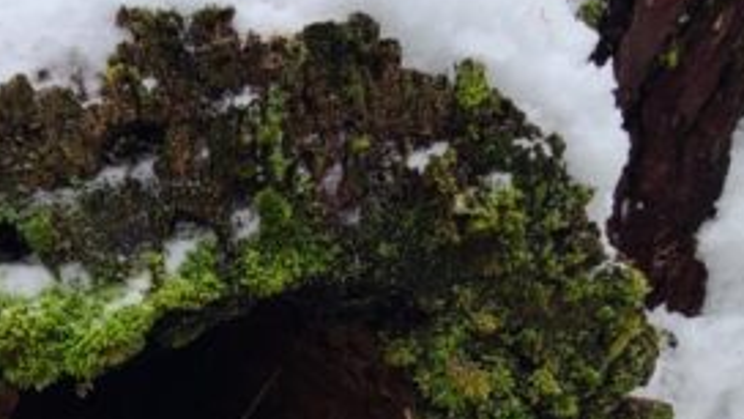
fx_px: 789
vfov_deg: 25.9
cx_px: 194
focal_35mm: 40
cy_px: 526
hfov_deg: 48.7
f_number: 2.2
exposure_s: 1/120
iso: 80
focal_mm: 2.2
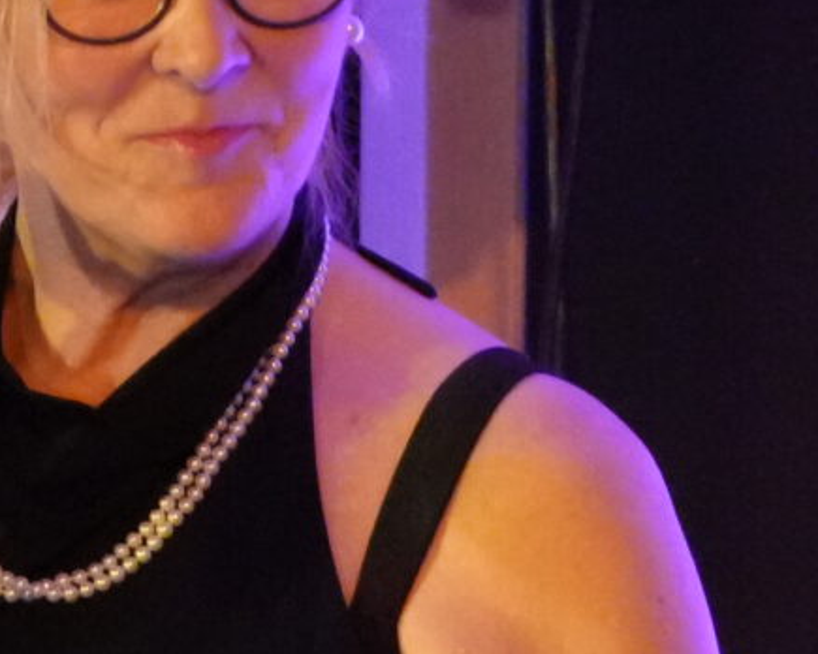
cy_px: 830
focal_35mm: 945
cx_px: 750
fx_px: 22878
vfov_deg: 1.6
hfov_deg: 2.0
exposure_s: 1/160
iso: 6400
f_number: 5.6
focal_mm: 114
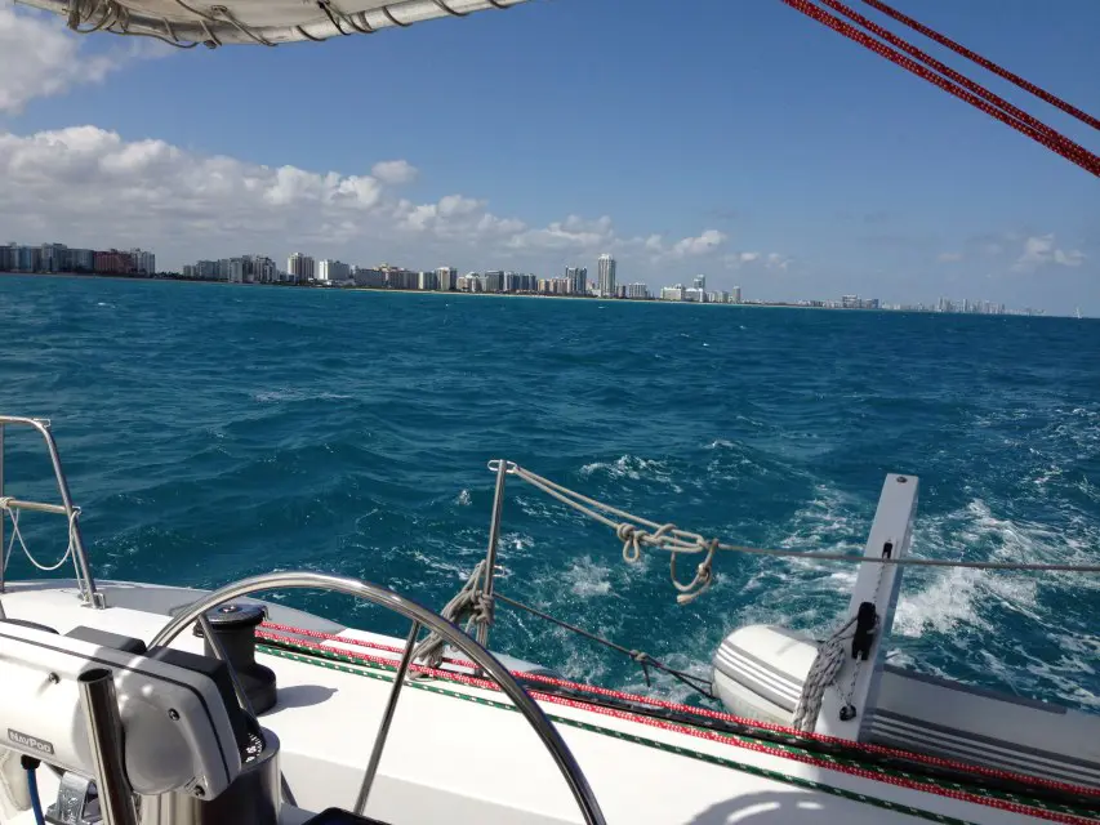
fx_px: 1049
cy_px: 412
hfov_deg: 55.3
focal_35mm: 33
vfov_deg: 43.0
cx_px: 550
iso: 50
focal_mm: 4.13
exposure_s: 1/3390
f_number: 2.4
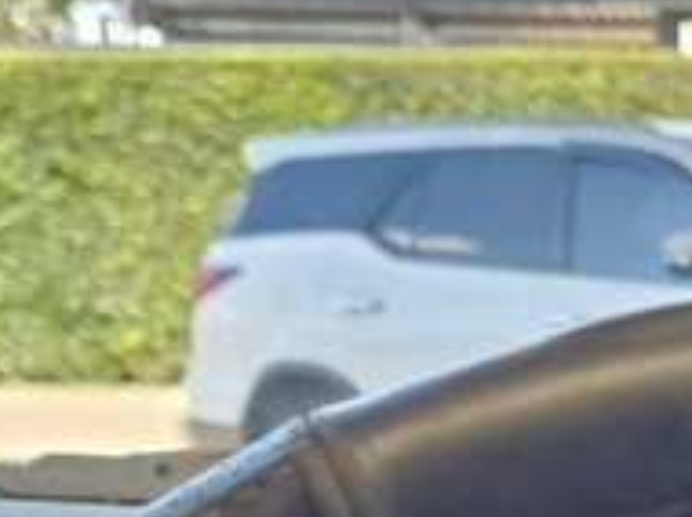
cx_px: 703
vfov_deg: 10.5
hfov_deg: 15.6
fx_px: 2476
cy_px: 1187
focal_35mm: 124
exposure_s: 1/180
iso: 200
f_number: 1.7
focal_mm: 6.25
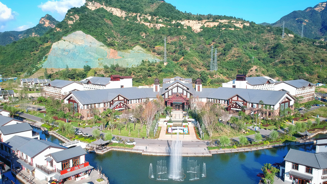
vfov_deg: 41.5
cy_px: 94
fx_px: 243
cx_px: 166
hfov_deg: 67.9
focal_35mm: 28
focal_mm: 4.49
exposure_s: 1/640
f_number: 2.6
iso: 100
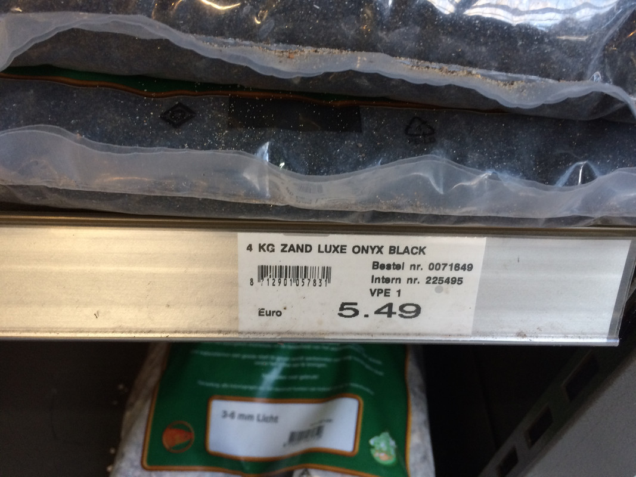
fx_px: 533
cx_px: 318
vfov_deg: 48.2
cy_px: 238
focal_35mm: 29
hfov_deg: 61.7
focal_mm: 4.15
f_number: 2.2
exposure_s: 1/33
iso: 125
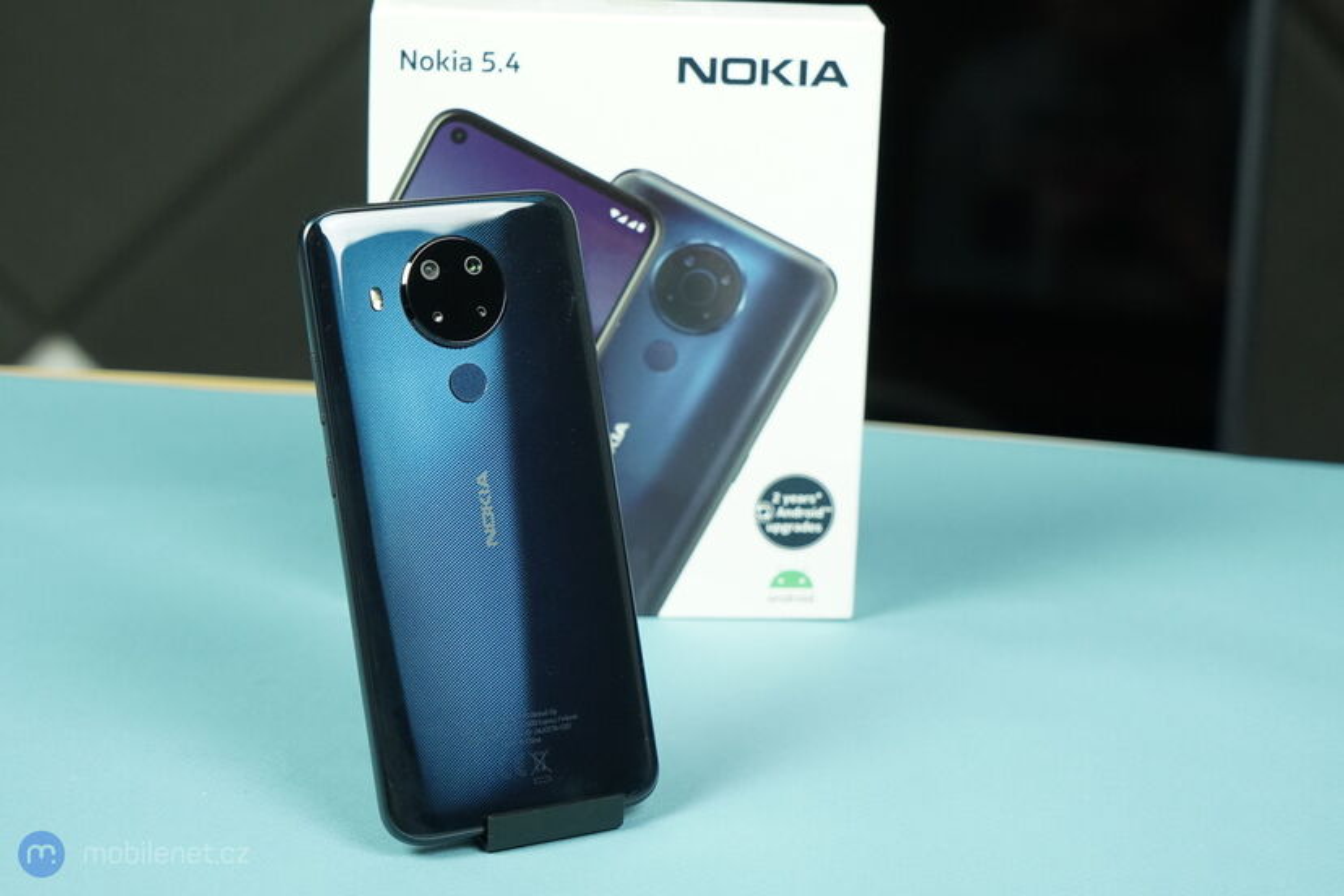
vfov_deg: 19.5
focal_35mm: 70
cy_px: 448
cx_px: 672
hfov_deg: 28.8
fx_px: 2613
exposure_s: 1/160
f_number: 7.1
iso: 4000
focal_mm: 70
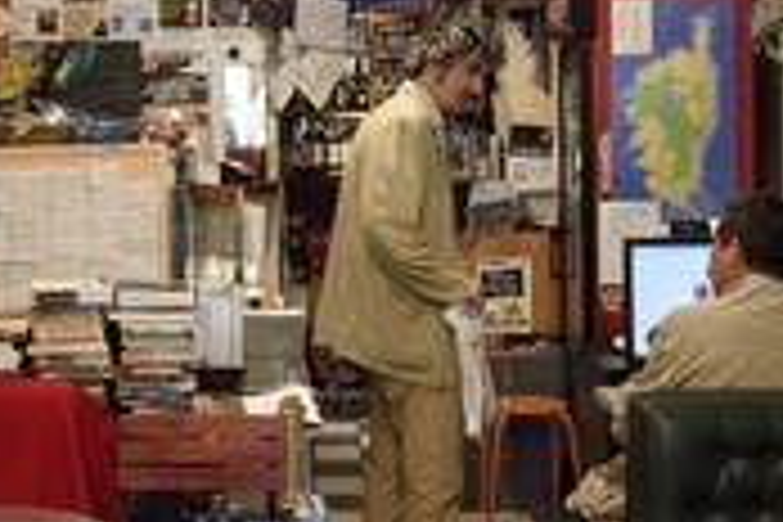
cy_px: 153
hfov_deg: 26.6
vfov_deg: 18.1
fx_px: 1631
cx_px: 184
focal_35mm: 75
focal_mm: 31
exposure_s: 1/30
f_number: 7.1
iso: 800
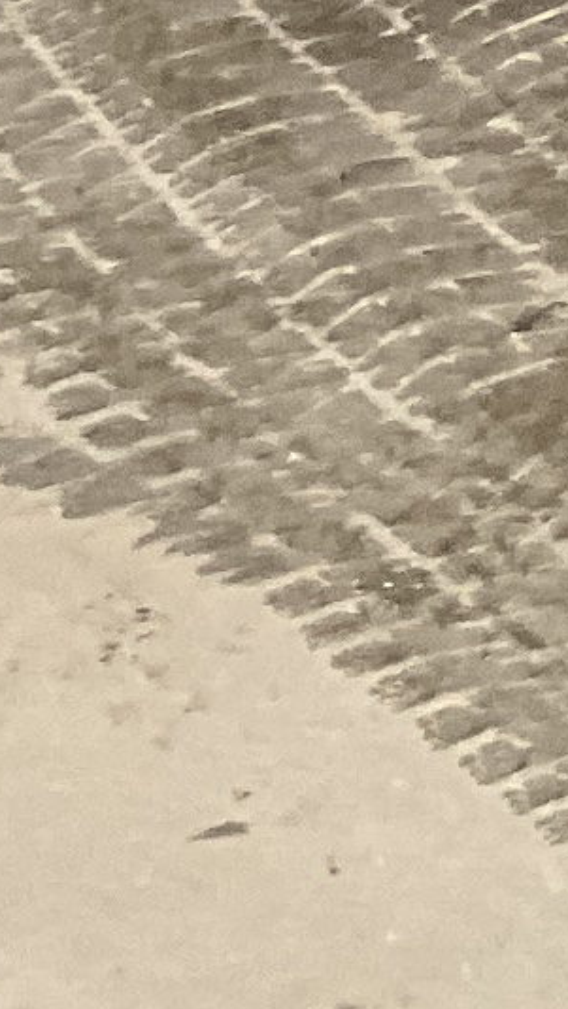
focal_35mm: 238
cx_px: 3174
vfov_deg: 8.6
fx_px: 6372
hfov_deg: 4.2
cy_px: -968
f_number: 1.8
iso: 80
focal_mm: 3
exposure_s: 1/60
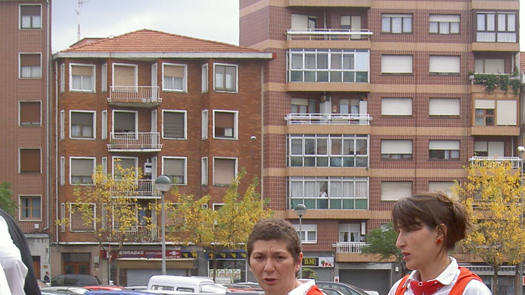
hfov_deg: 25.9
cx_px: 314
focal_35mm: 82
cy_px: 320
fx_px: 1142
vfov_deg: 14.4
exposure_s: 1/185
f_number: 4.9
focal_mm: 9
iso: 100
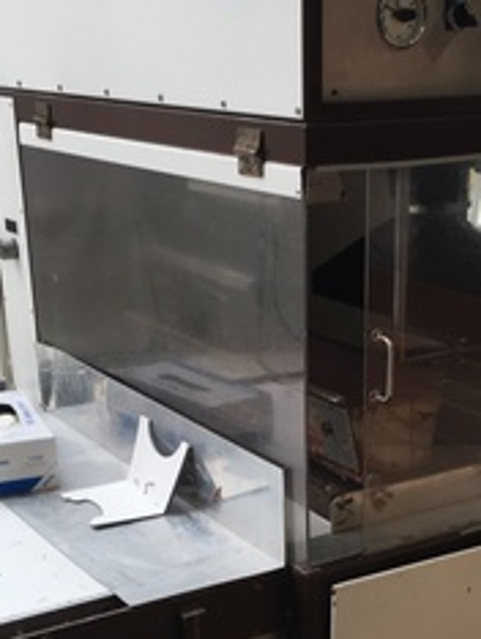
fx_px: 1202
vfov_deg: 29.1
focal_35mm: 65
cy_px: 517
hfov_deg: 22.6
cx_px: 303
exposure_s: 1/100
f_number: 2.2
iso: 40
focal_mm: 4.15
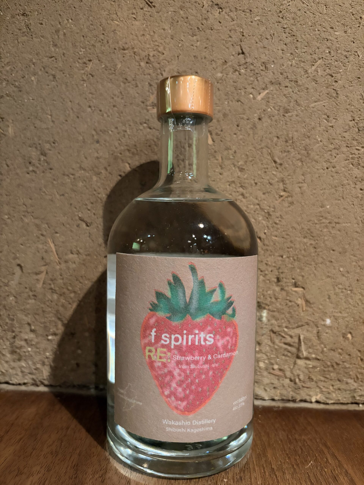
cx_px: 182
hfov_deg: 53.1
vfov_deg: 67.3
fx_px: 365
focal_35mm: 26
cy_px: 242
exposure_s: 1/30
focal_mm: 5.96
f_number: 1.6
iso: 800
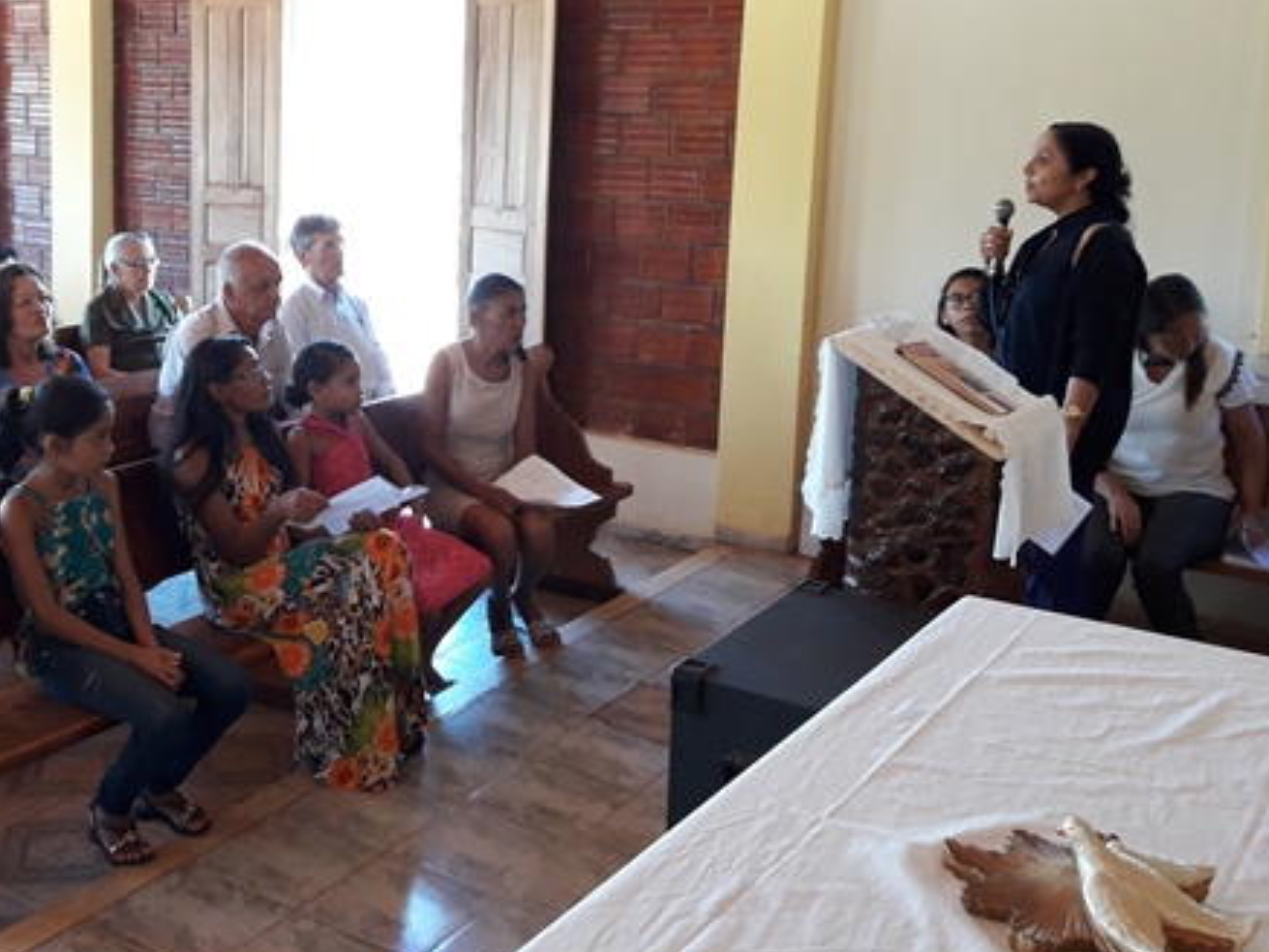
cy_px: 273
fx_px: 1503
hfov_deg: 45.0
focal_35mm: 41
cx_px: 407
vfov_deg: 34.6
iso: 125
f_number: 1.9
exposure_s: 1/40
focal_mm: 3.7
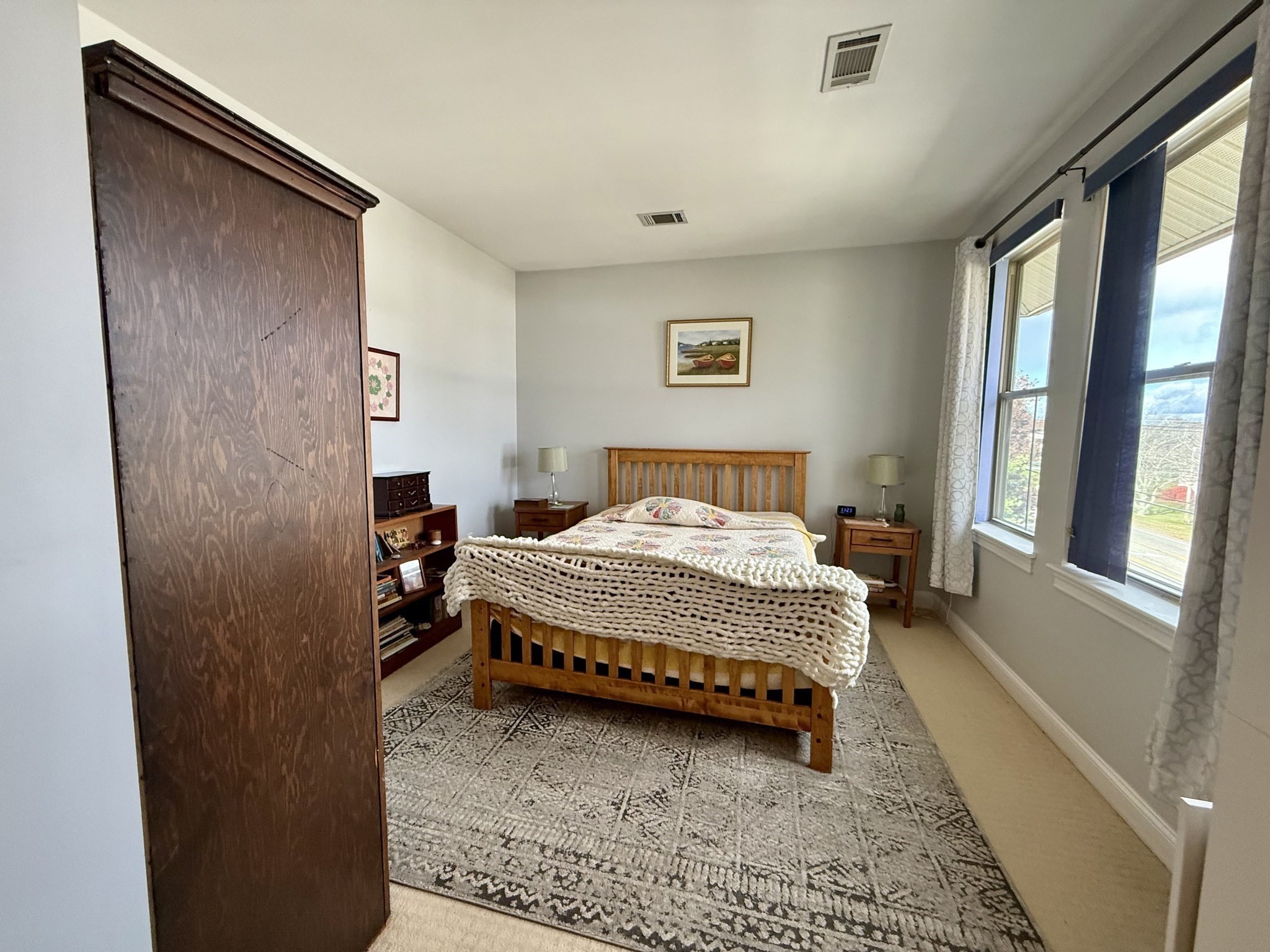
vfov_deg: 85.7
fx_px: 514
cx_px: 635
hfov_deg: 102.1
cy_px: 476
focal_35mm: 14
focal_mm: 2.22
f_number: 2.2
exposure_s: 1/120
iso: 320
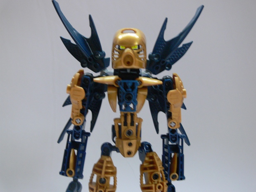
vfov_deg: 34.3
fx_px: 311
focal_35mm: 42
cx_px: 128
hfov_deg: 44.8
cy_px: 96
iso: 200
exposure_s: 1/10
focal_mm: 8.8
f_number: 2.8
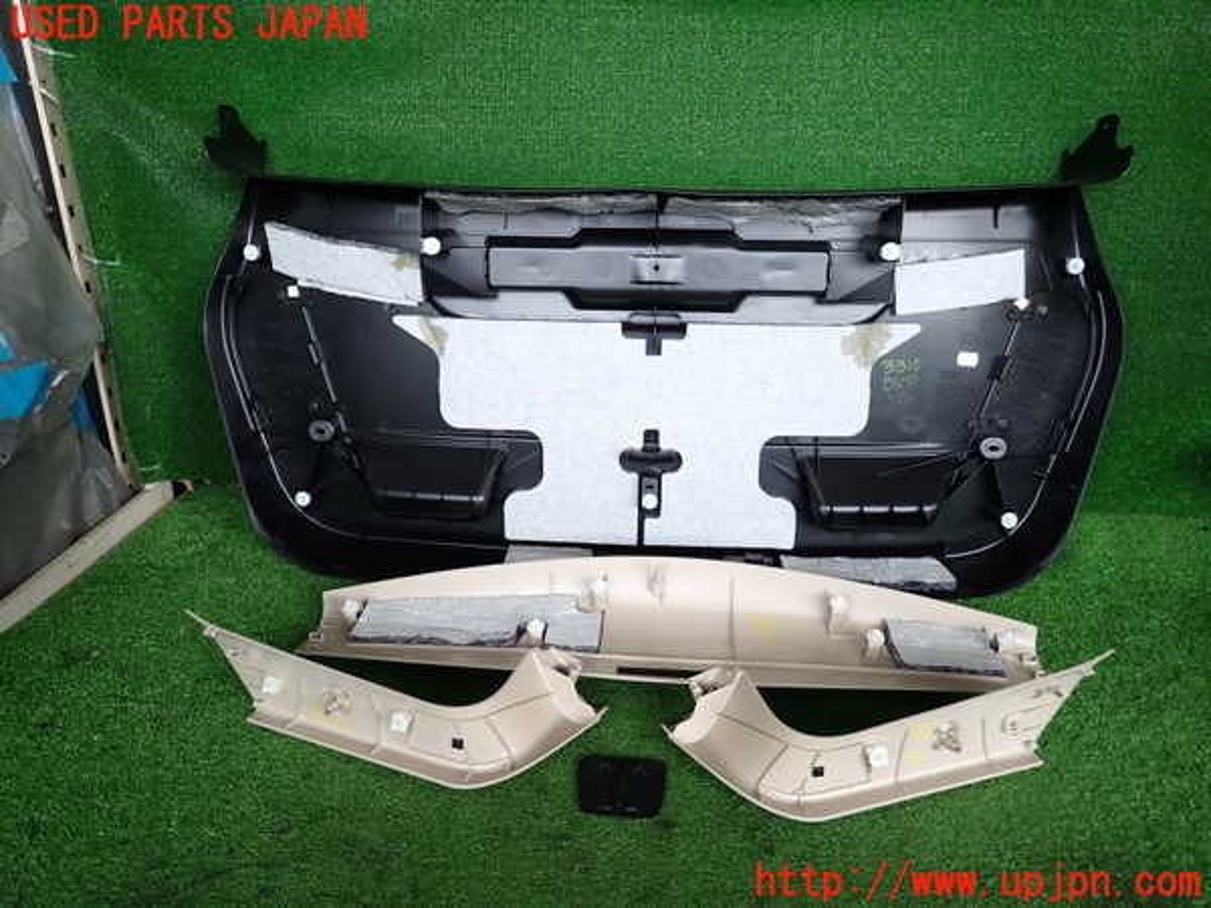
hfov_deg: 69.4
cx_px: 606
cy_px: 454
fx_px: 875
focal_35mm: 25
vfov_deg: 54.9
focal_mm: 4.5
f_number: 2
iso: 160
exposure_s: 1/125
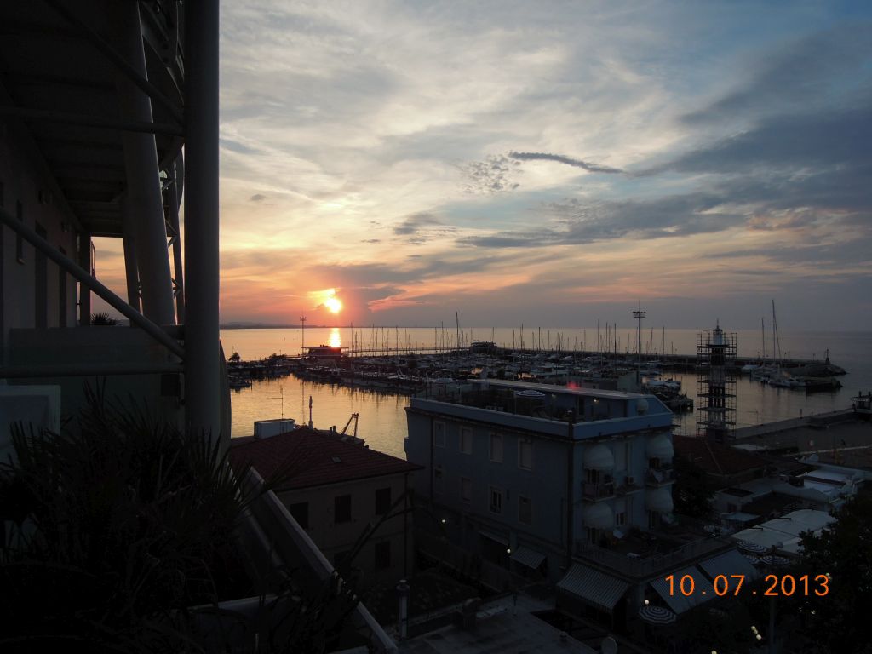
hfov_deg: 71.6
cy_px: 327
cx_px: 436
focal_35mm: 24
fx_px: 605
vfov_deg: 56.8
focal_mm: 4.3
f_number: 2.8
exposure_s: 1/800
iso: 160
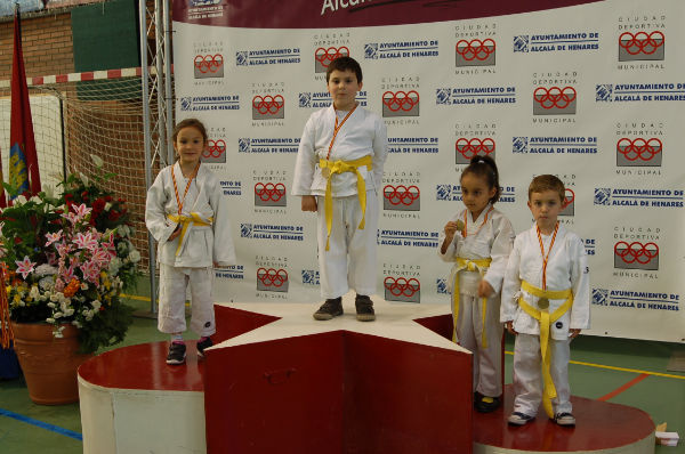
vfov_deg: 28.8
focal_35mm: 46
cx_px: 342
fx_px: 883
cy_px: 227
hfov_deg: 42.4
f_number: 3.8
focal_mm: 31
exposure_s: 1/50
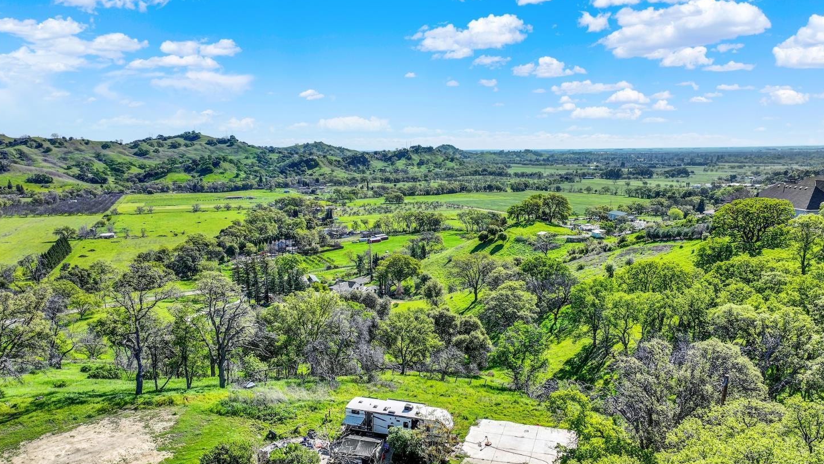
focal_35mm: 27
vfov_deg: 42.5
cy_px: 294
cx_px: 418
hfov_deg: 69.9
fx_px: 590
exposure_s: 1/2500
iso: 160
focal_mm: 12.3
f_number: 2.8
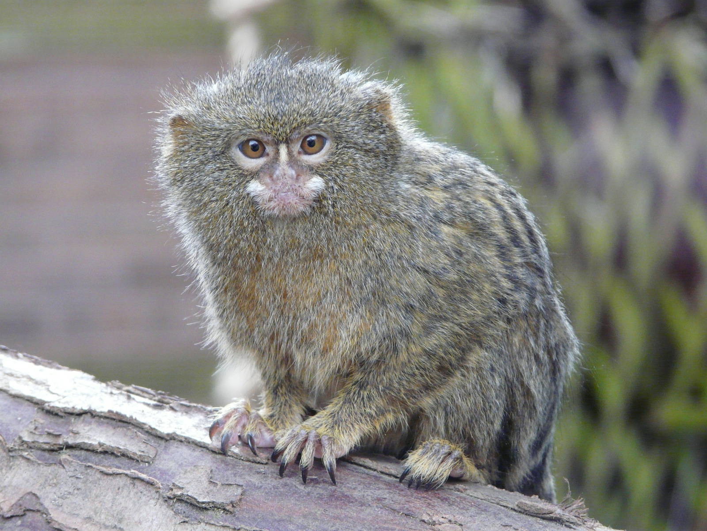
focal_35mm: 183
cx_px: 354
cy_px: 266
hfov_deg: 10.8
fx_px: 3738
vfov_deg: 8.1
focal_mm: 30
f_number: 3.6
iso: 400
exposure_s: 1/100
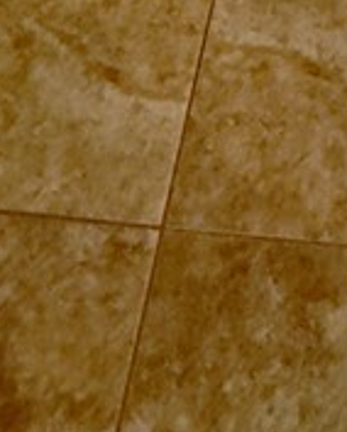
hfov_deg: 19.1
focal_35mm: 79
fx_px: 1012
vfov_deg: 13.2
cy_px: -727
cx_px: 320
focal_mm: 2.22
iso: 400
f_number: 2.2
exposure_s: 1/60
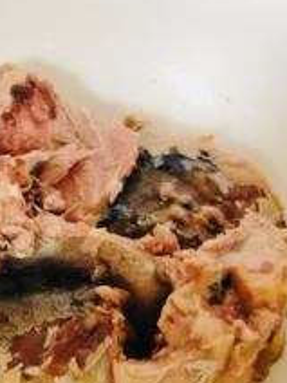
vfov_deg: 29.4
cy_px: 212
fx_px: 730
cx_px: -114
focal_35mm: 66
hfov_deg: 19.9
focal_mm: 3.99
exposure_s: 1/12
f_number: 1.8
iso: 100
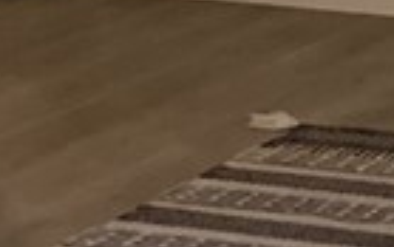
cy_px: -207
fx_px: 2600
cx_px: 612
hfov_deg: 8.5
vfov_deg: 5.3
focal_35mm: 242
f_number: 2.4
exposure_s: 1/30
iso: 400
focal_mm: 3.3
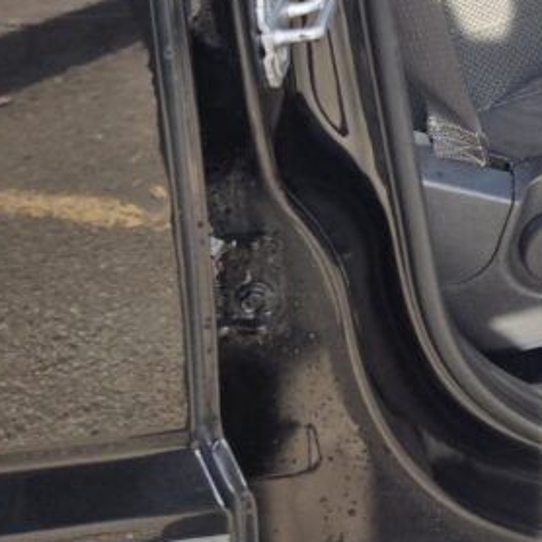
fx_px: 1329
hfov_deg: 20.2
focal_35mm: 75
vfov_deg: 21.2
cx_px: 788
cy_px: -138
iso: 80
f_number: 1.8
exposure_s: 1/976
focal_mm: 5.4
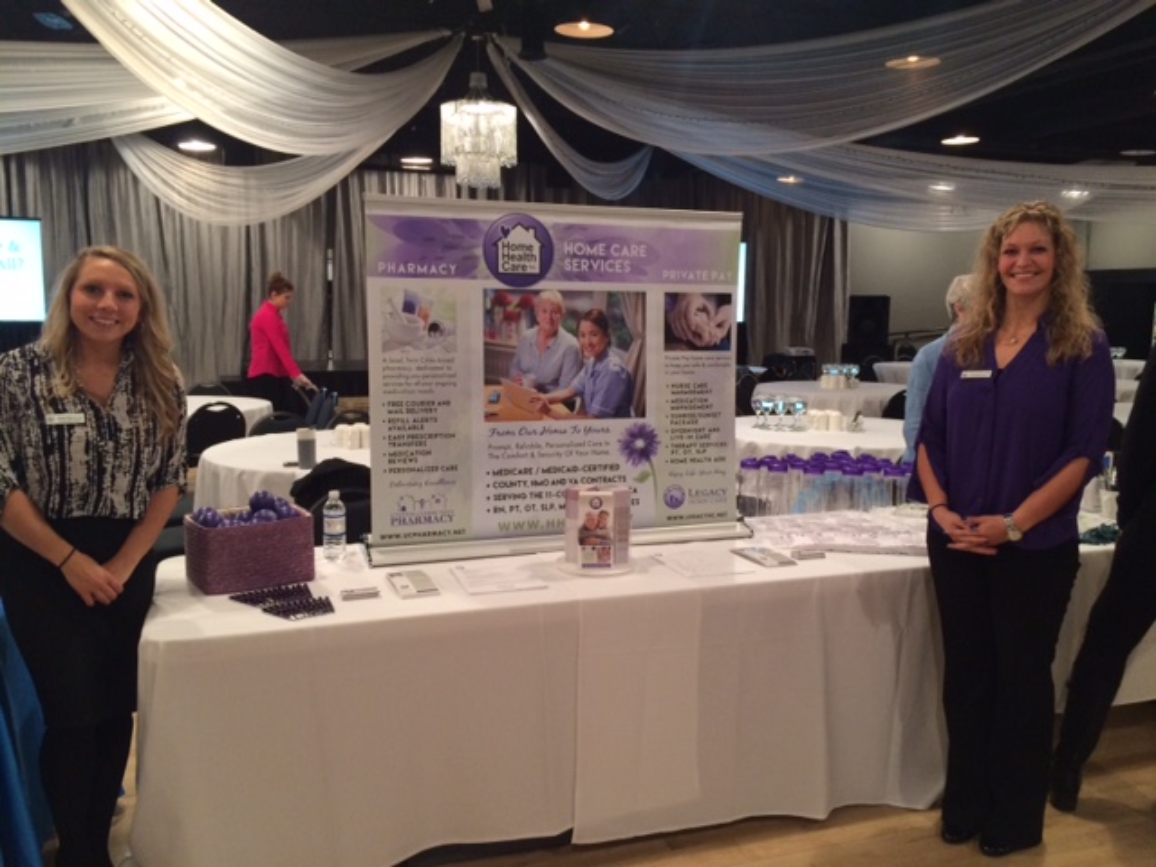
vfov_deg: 48.2
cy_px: 434
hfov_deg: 61.7
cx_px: 578
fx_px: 968
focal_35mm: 29
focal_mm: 4.15
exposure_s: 1/30
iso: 160
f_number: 2.2
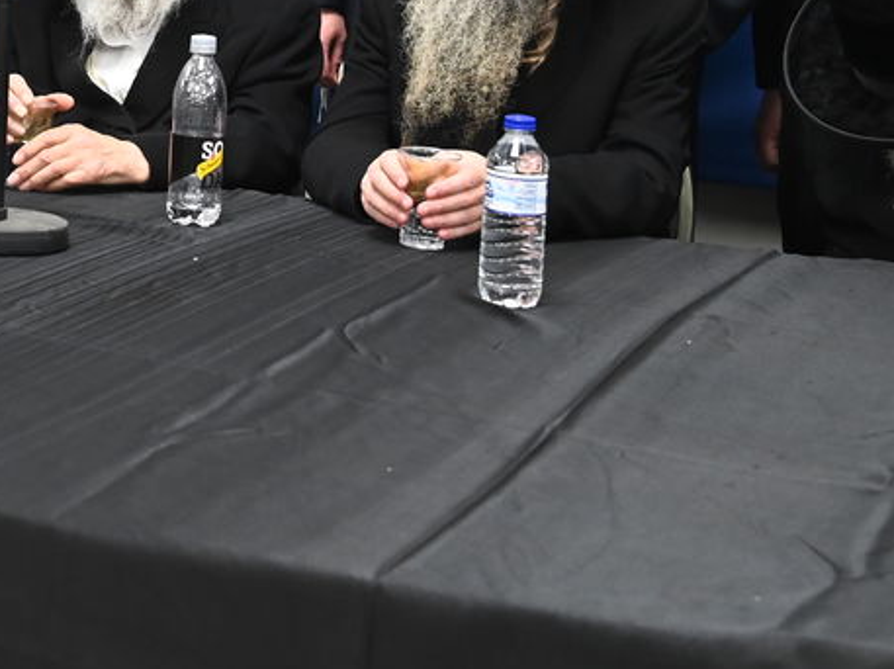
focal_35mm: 112
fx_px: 2890
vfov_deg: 12.9
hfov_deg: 16.9
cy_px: -129
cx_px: -145
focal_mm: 38
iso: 2000
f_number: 5
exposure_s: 1/160
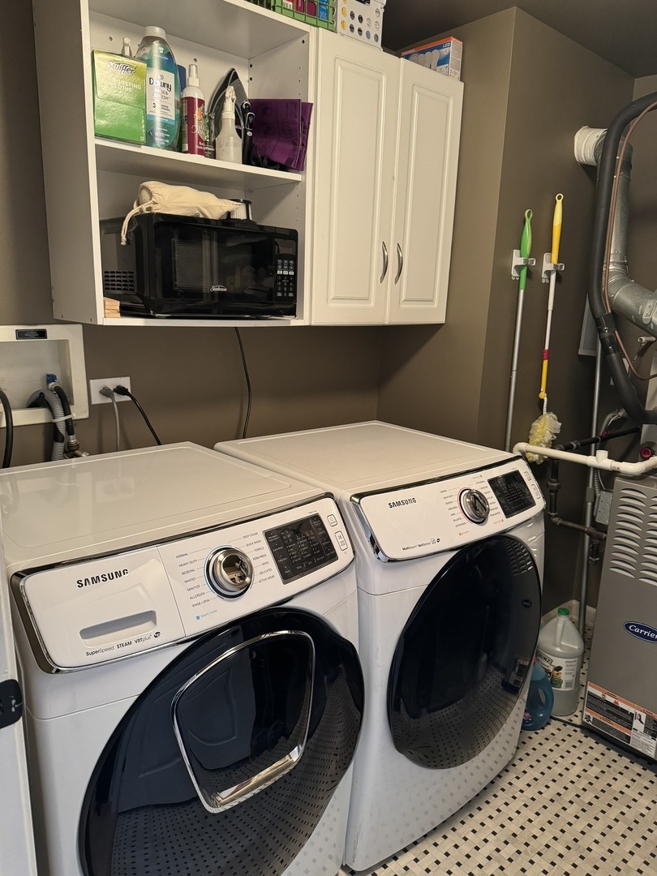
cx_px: 328
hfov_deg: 56.8
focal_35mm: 24
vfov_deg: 71.6
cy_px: 438
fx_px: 607
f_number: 1.78
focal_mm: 6.86
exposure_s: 1/60
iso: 500
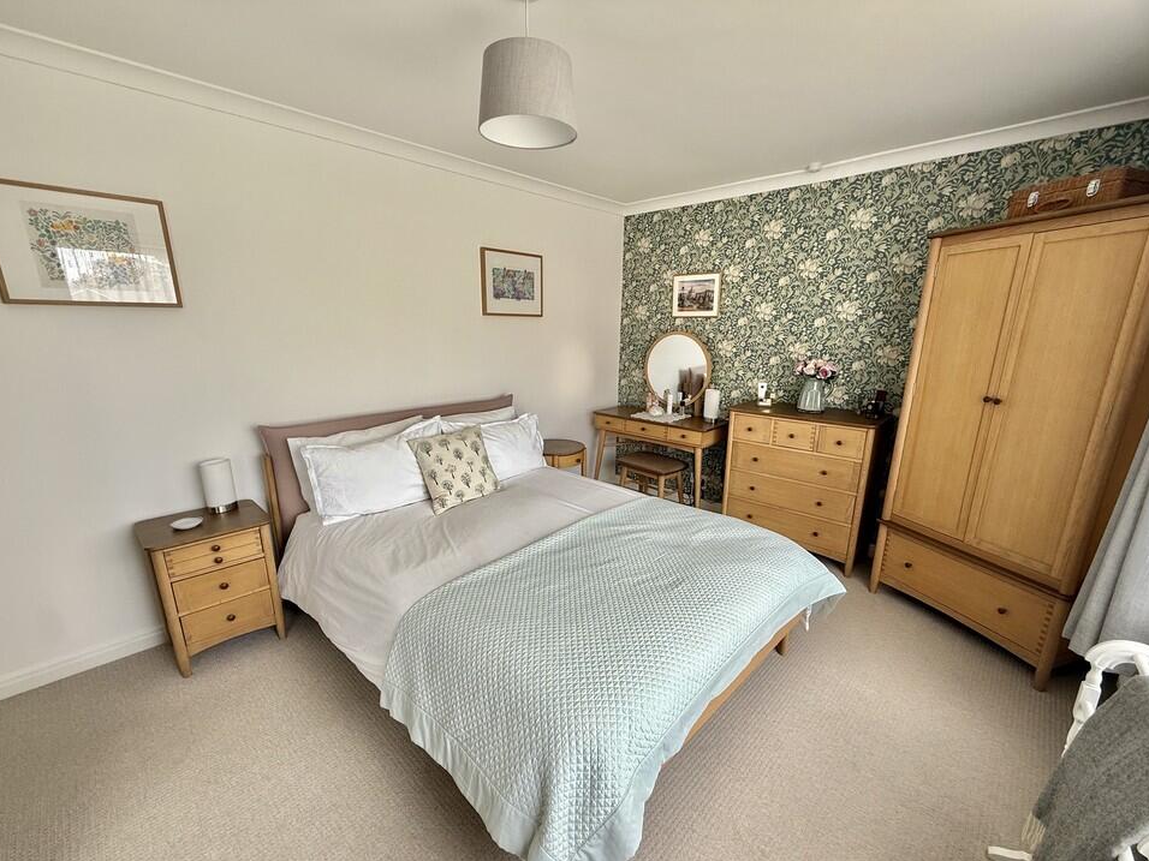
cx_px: 577
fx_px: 498
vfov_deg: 81.6
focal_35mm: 15
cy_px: 460
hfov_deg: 98.2
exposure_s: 1/99
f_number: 2.2
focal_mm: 2.22
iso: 80
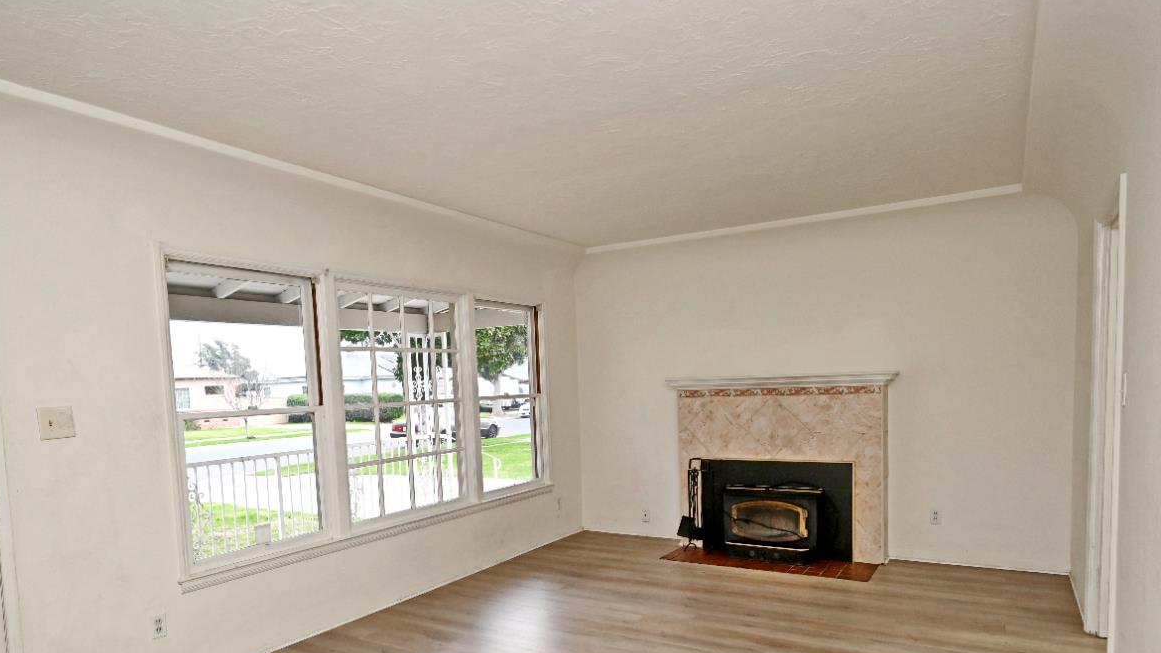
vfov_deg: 47.4
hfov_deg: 76.9
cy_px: 441
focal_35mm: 24
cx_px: 535
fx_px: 729
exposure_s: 1/60
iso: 800
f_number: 4
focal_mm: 17.5
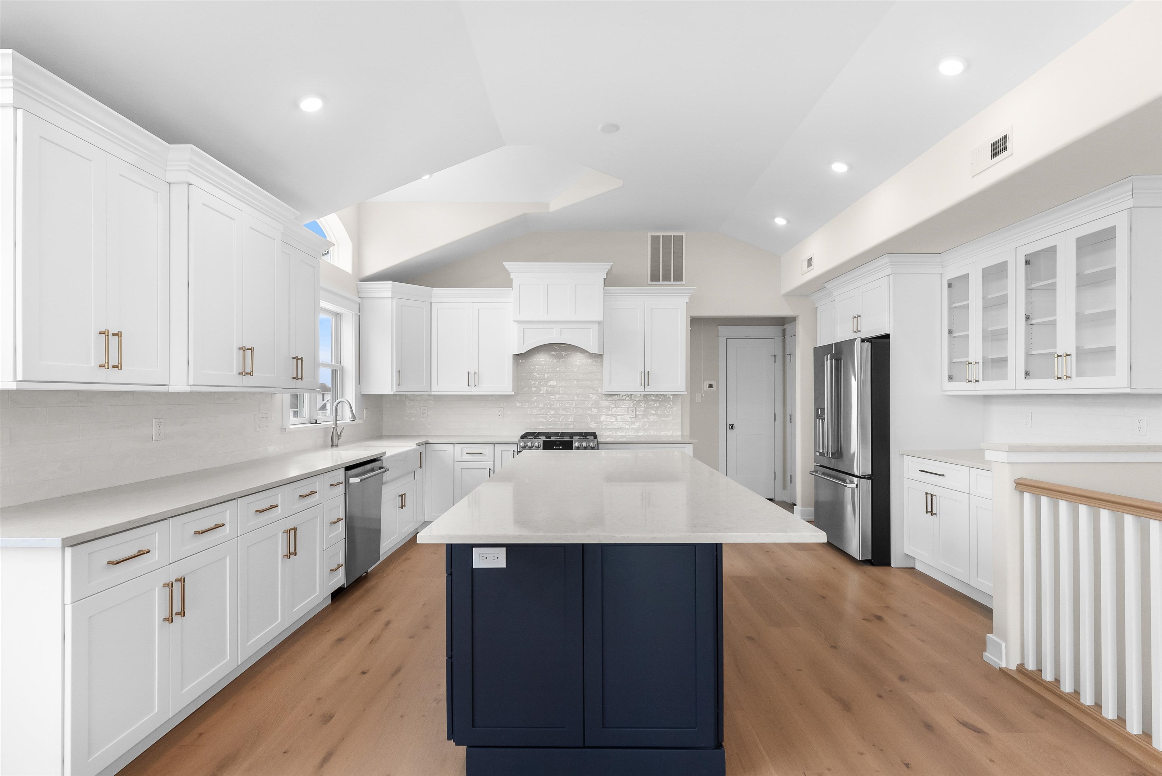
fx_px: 562
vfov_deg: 69.2
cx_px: 581
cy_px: 388
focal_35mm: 17
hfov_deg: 91.9
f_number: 7.1
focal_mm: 17.4
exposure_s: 1/100
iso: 640
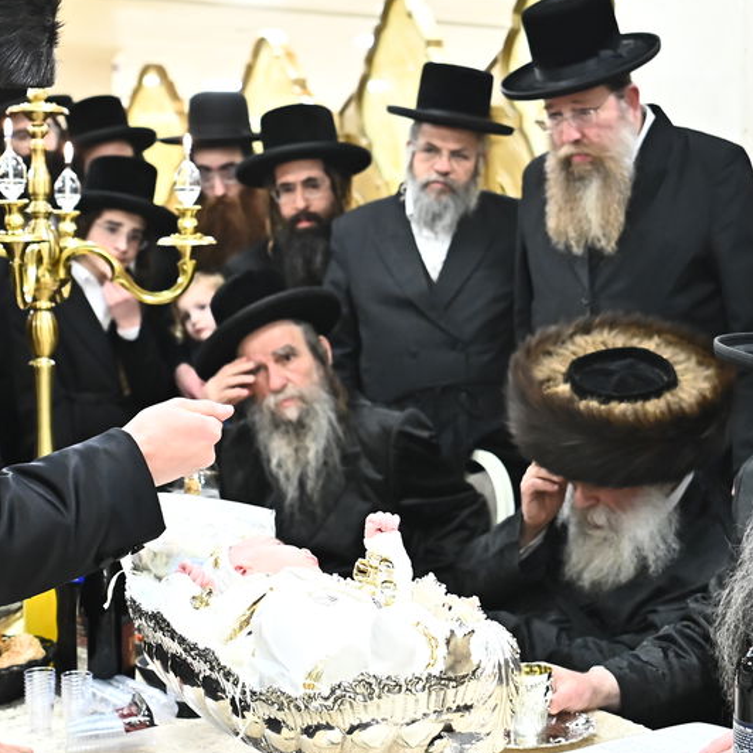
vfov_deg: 25.7
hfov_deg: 25.4
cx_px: 558
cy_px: 345
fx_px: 1649
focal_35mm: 67
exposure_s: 1/160
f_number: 3.2
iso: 3200
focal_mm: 30
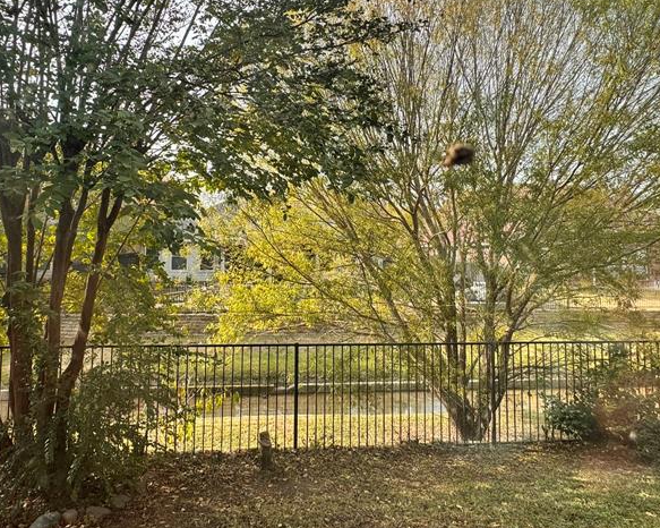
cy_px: 225
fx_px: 469
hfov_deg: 69.9
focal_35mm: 24
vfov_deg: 58.5
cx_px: 283
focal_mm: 2.22
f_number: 2.2
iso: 40
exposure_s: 1/371
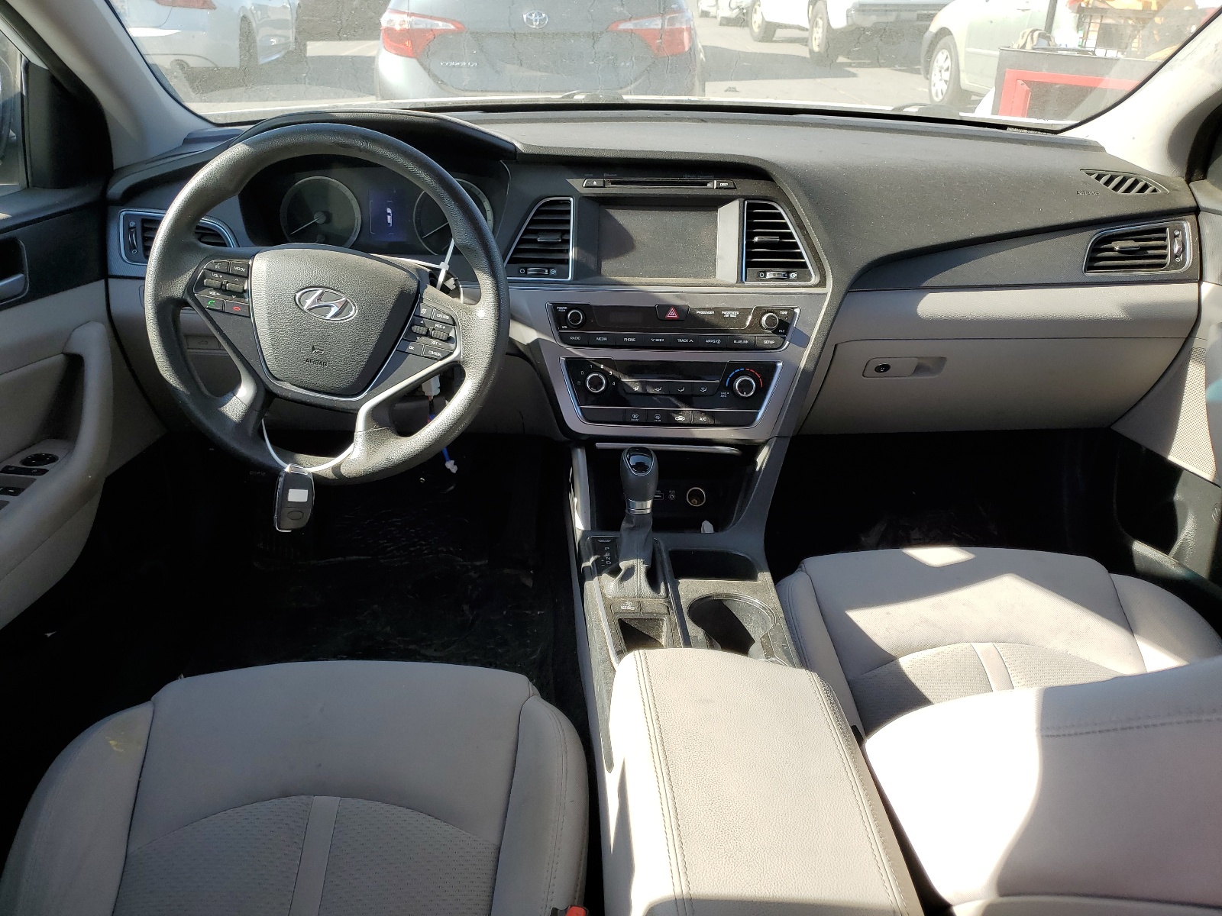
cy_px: 458
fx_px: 918
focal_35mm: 26
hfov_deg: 67.3
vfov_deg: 53.1
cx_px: 611
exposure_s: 1/556
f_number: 1.5
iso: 50
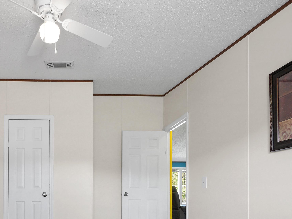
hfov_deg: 65.3
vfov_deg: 50.3
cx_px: 74
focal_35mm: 25
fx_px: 211
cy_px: 186
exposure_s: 1/30
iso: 400
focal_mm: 7
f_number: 4
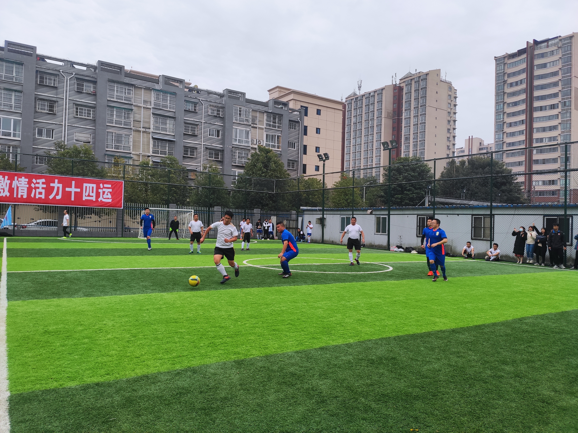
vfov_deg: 53.1
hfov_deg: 67.3
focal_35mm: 26
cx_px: 289
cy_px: 216
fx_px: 434
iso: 112
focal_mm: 4.77
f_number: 1.75
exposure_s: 1/950
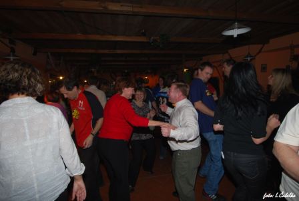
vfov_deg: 63.5
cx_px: 150
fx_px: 162
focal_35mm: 20
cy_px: 100
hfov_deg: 85.3
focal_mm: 13
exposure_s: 1/60
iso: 200
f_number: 4
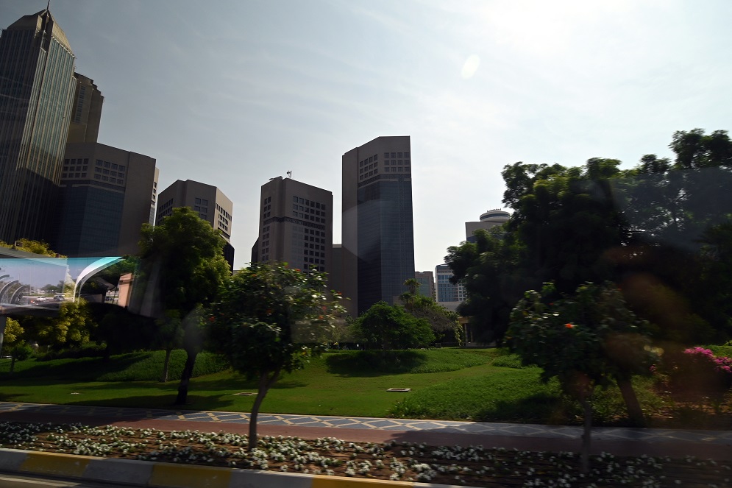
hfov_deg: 86.9
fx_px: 386
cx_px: 366
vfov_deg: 64.5
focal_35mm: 19
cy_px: 244
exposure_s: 1/250
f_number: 5.6
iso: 160
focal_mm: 13
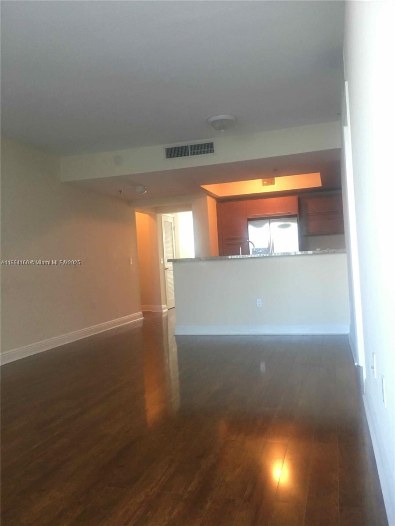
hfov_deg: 48.2
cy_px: 263
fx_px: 441
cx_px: 198
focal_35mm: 29
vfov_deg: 61.7
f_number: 2.2
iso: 125
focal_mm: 4.15
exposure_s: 1/30
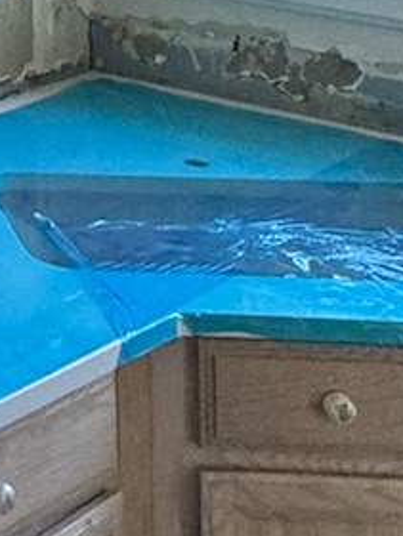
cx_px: -581
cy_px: -332
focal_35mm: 102
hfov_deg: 11.7
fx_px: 1582
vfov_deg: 16.9
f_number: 2.2
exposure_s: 1/120
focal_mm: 2.22
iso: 250
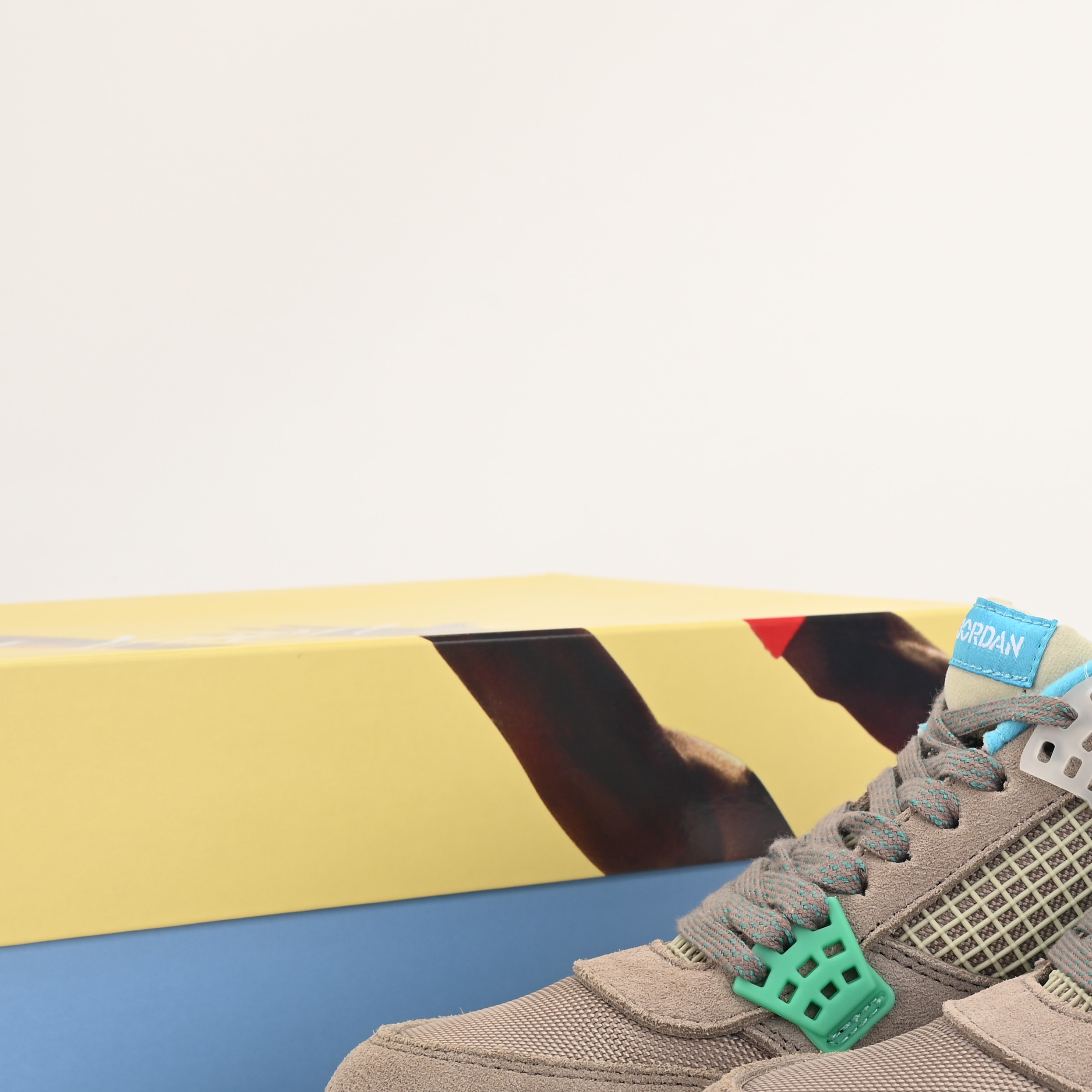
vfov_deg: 21.4
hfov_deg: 21.0
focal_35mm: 80
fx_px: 2855
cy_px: 852
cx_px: 1062
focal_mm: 39
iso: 100
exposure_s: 1/200
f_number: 13
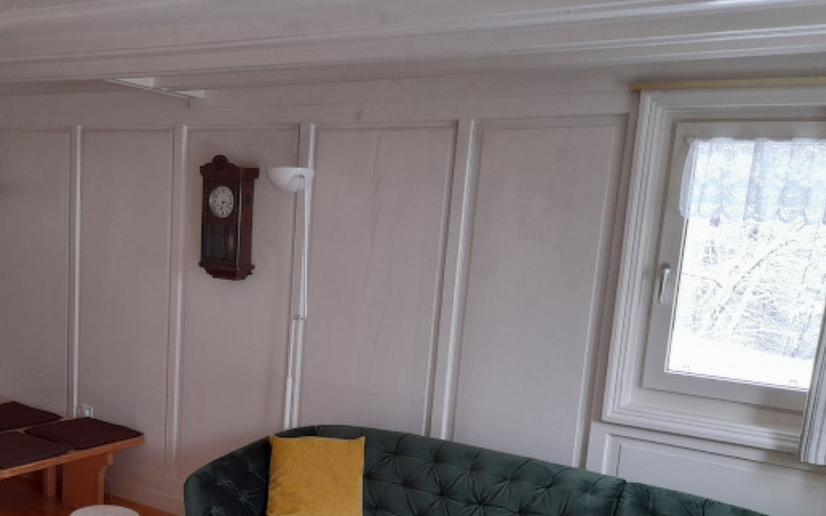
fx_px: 923
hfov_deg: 47.1
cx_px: 251
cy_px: 368
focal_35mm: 41
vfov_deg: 30.9
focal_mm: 4.6
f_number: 2
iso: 200
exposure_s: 1/60
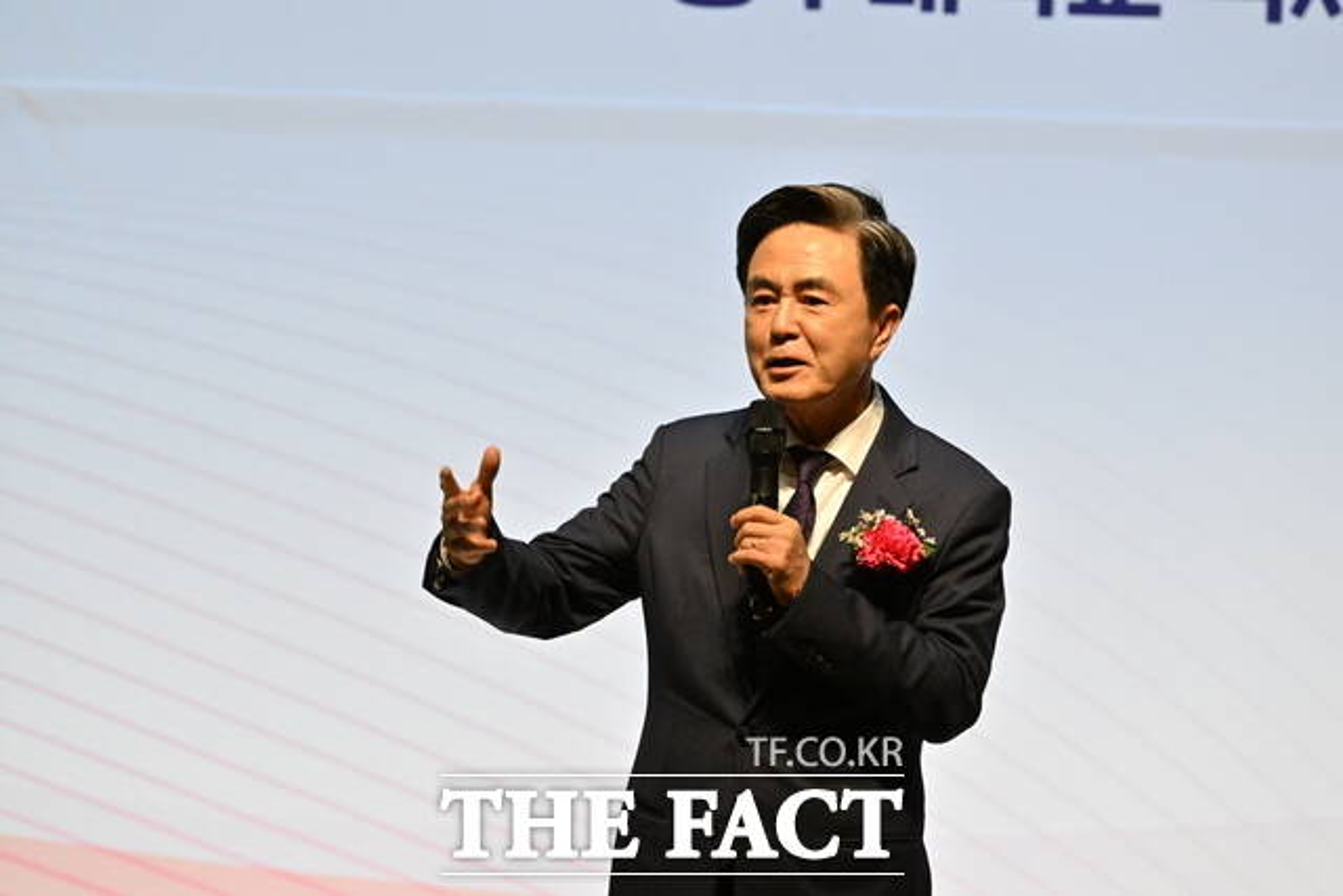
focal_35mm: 400
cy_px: 448
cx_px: 672
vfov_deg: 3.4
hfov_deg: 5.2
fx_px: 14925
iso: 6400
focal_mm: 400
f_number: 10
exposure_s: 1/200
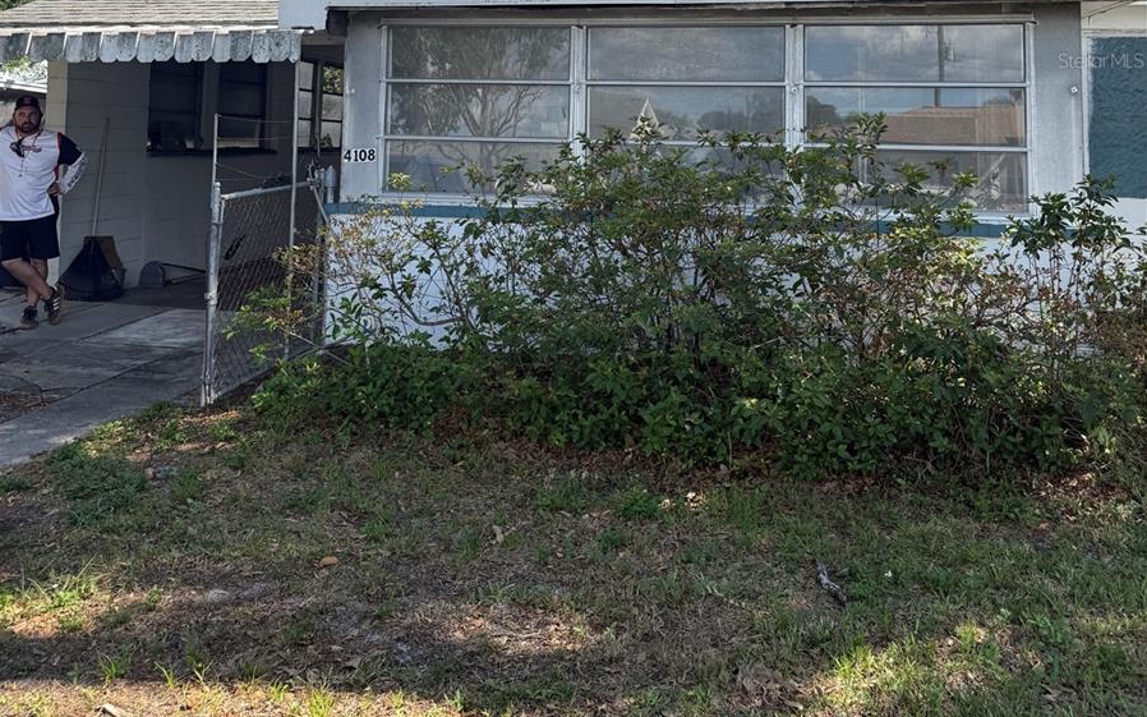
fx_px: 1063
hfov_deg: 56.7
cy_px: 60
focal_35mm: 34
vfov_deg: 34.9
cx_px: 574
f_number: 1.78
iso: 80
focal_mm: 6.76
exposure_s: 1/1653
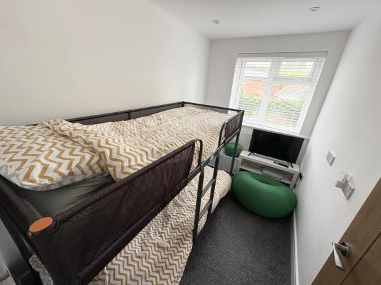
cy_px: 142
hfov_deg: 102.1
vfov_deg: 85.7
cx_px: 190
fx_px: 154
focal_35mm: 14
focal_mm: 2.22
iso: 200
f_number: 2.2
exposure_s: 1/99
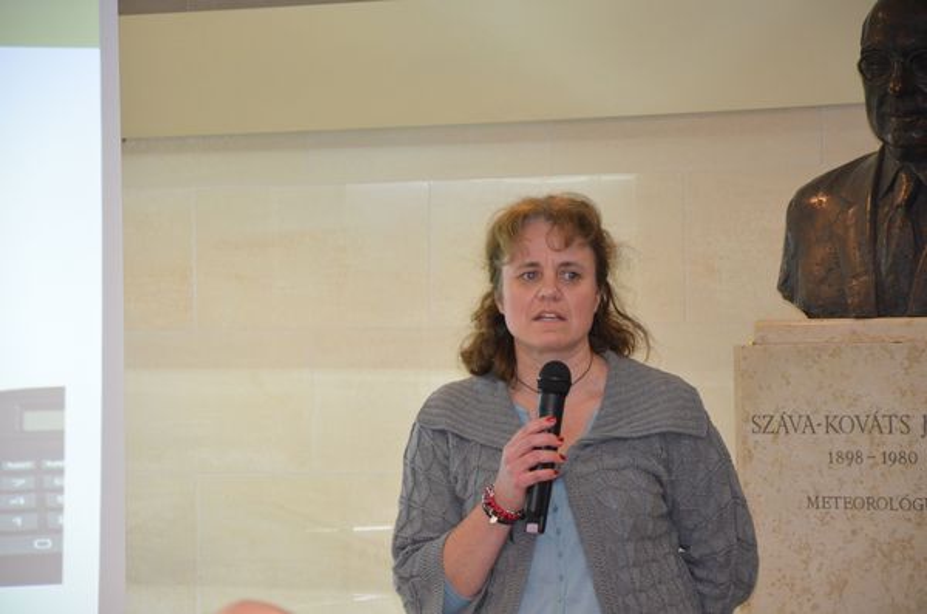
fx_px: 4046
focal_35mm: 158
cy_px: 307
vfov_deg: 8.7
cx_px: 464
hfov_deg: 13.1
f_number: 6.3
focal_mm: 105
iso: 2500
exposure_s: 1/80
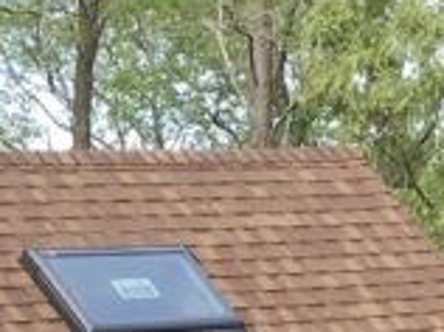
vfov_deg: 7.1
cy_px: 957
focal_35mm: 188
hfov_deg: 10.5
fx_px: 2408
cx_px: 334
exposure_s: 1/358
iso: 25
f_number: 2.2
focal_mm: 4.15
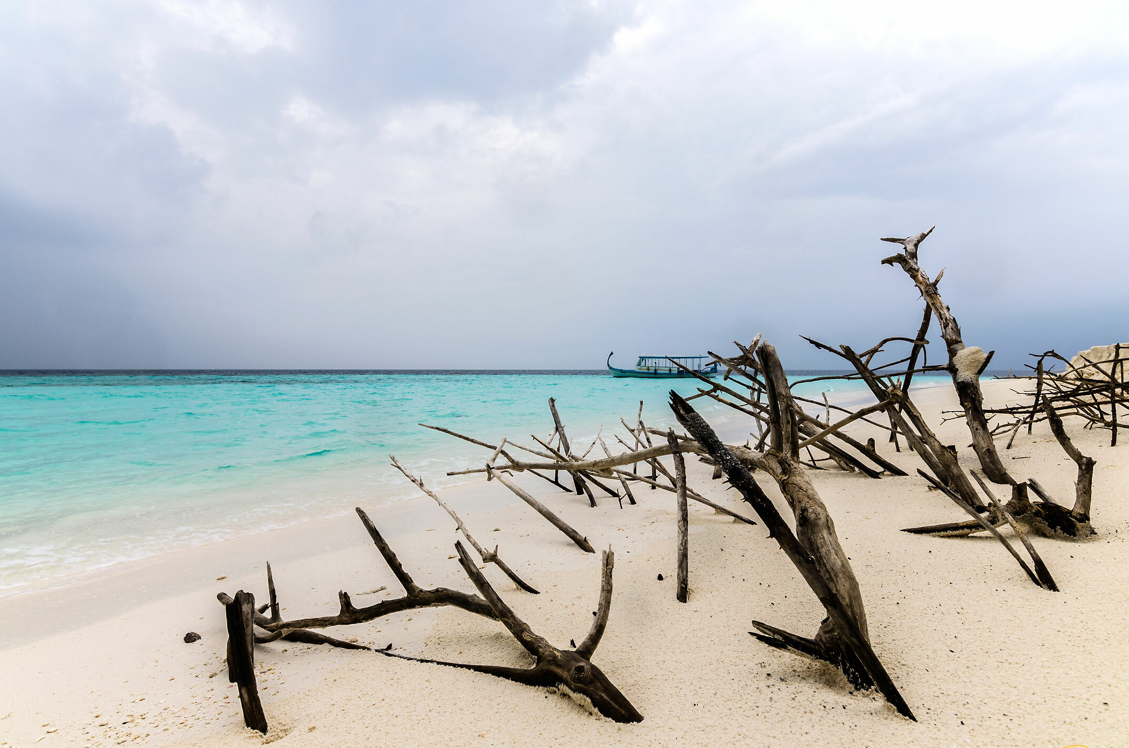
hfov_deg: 88.3
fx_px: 581
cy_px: 365
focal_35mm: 19
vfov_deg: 65.5
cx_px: 557
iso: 100
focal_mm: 11
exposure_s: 1/800
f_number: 6.3
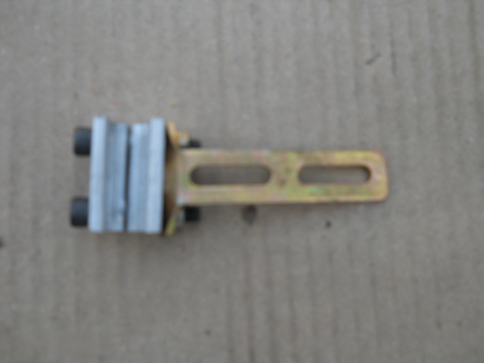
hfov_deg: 45.8
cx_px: 242
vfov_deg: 35.1
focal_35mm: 41
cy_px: 182
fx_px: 573
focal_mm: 6.72
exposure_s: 1/160
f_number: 3.1
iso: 80
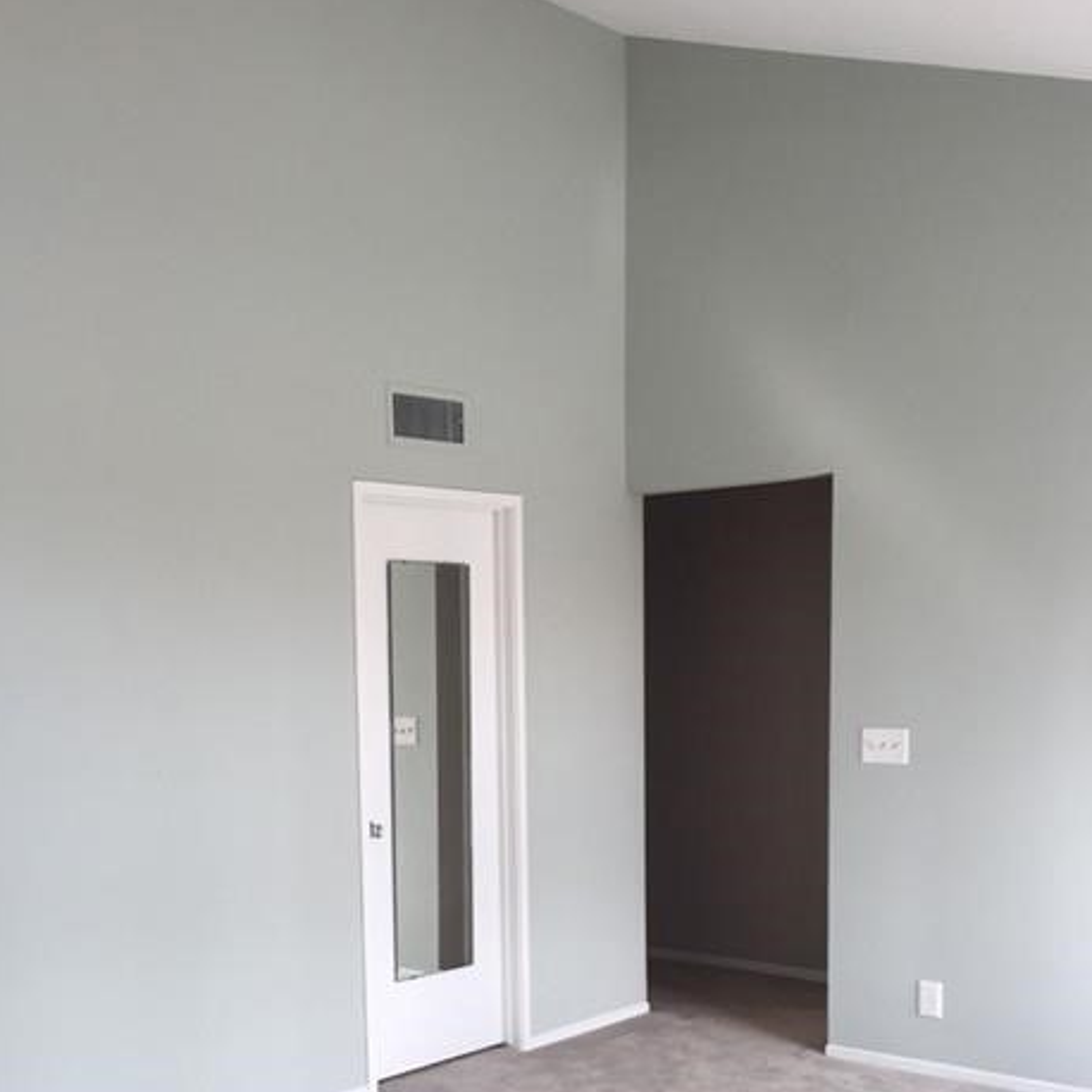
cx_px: 443
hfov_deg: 39.0
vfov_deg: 38.1
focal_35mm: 43
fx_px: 1535
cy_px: 827
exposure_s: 1/120
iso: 32
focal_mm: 4.15
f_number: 2.2
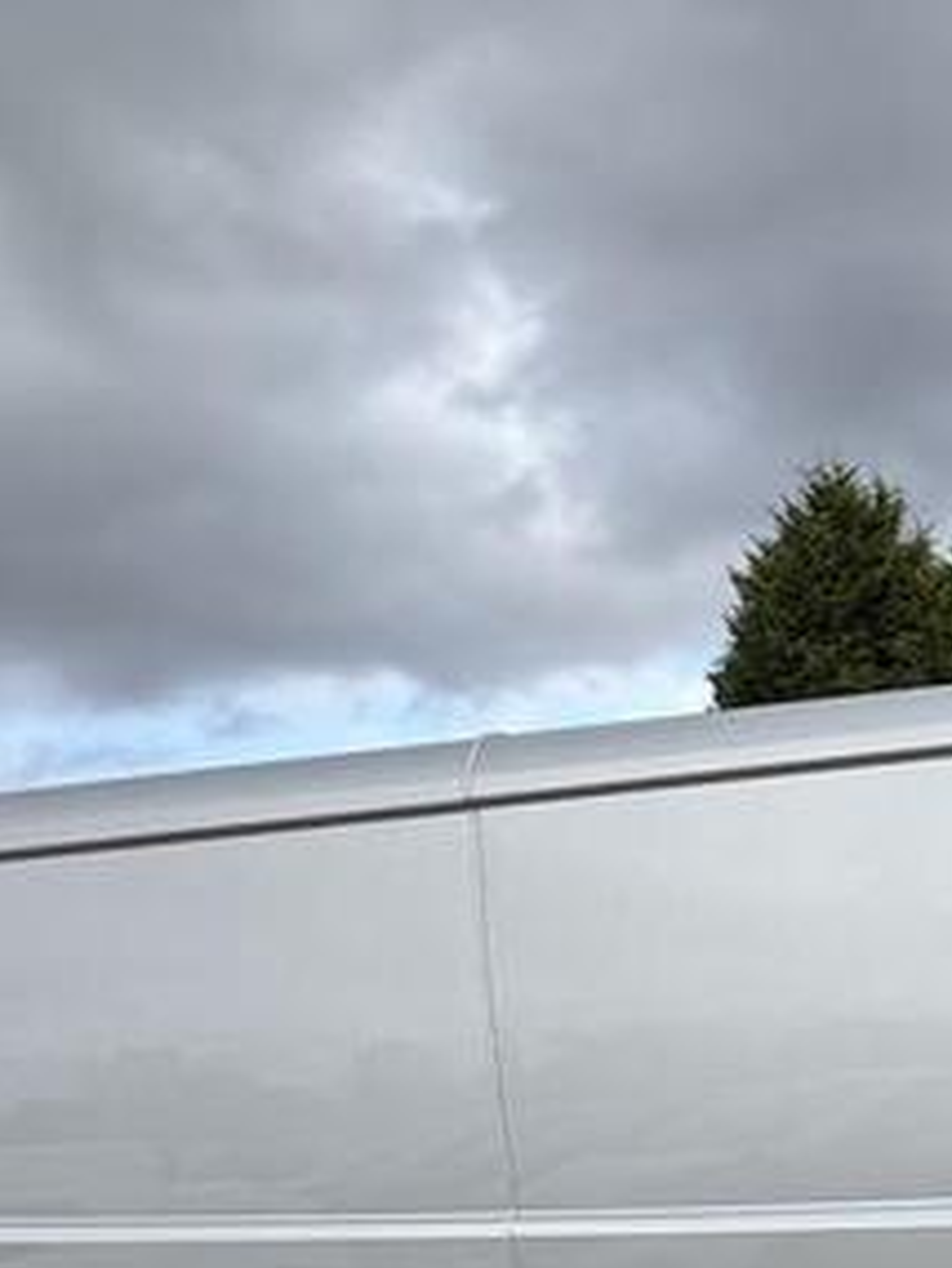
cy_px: 1170
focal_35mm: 44
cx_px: 1343
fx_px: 1612
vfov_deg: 39.4
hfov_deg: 26.2
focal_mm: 2.22
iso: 50
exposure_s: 1/921
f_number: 2.2
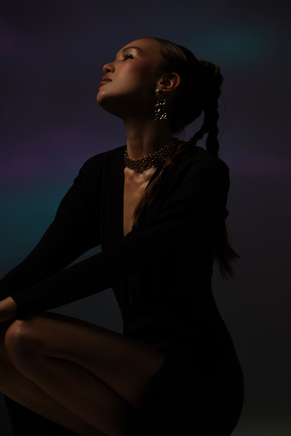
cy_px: 218
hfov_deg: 11.4
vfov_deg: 17.1
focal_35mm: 120
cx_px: 146
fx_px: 1455
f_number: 4
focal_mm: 80
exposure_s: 1/200
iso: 1000
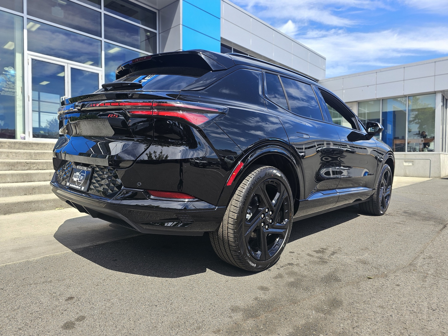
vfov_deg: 58.9
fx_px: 298
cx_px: 224
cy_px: 168
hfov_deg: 73.9
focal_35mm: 23
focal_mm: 6.3
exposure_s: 1/321
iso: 10
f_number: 1.7
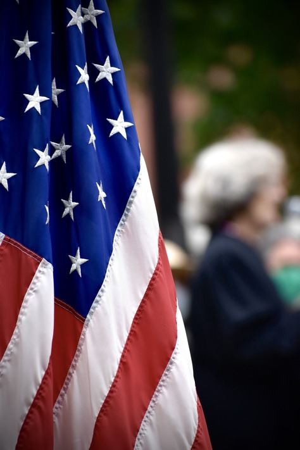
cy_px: 225
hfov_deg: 3.8
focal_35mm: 360
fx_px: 4500
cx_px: 150
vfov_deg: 5.7
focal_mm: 240
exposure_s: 1/800
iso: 800
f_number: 6
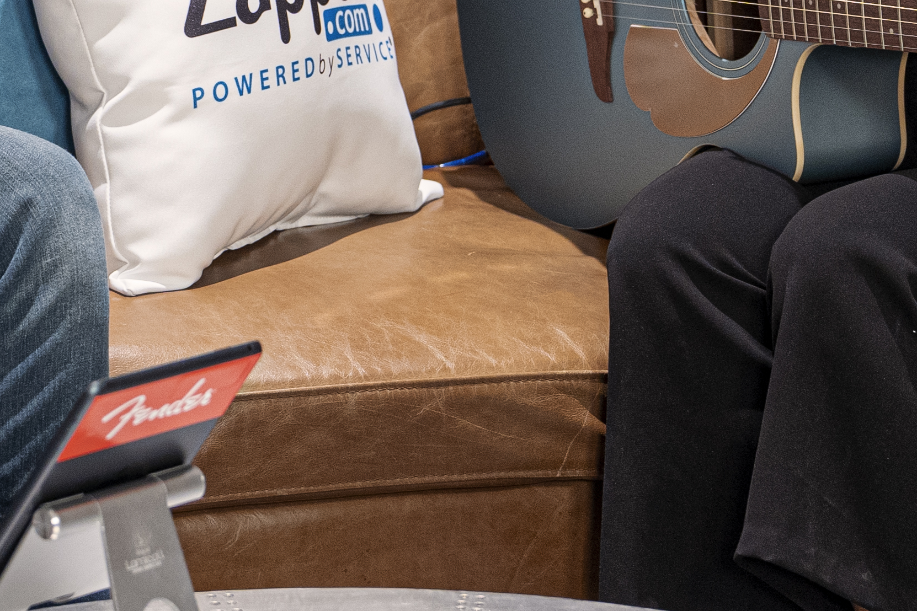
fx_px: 3770
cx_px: 134
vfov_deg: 9.2
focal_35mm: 148
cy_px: -42
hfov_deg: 13.8
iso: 1000
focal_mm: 41
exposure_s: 1/125
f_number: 3.2
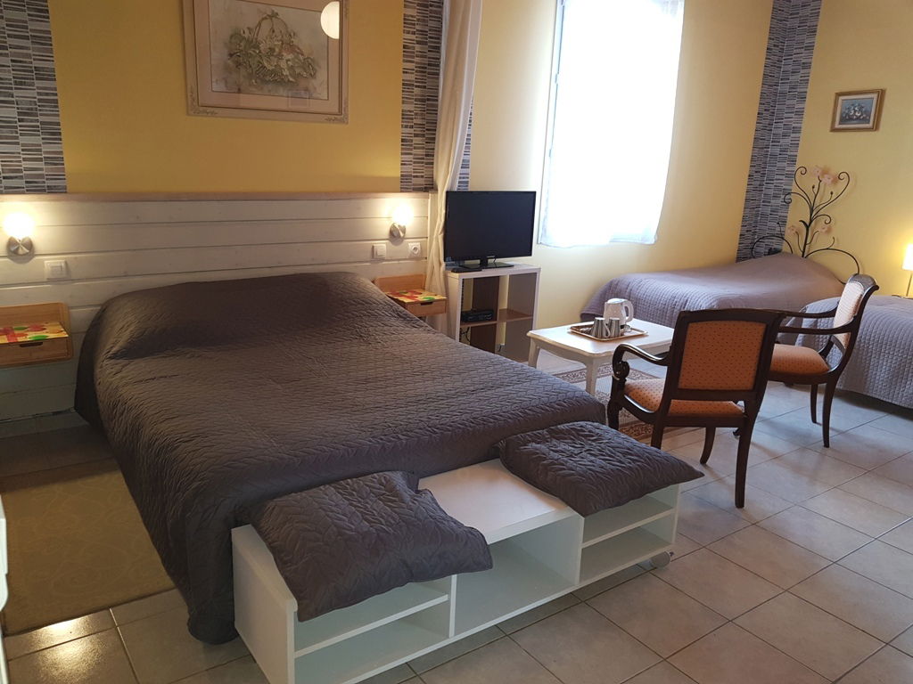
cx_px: 456
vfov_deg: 53.1
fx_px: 686
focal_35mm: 26
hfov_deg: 67.3
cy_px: 342
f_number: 1.7
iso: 160
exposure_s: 1/50
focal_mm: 4.2
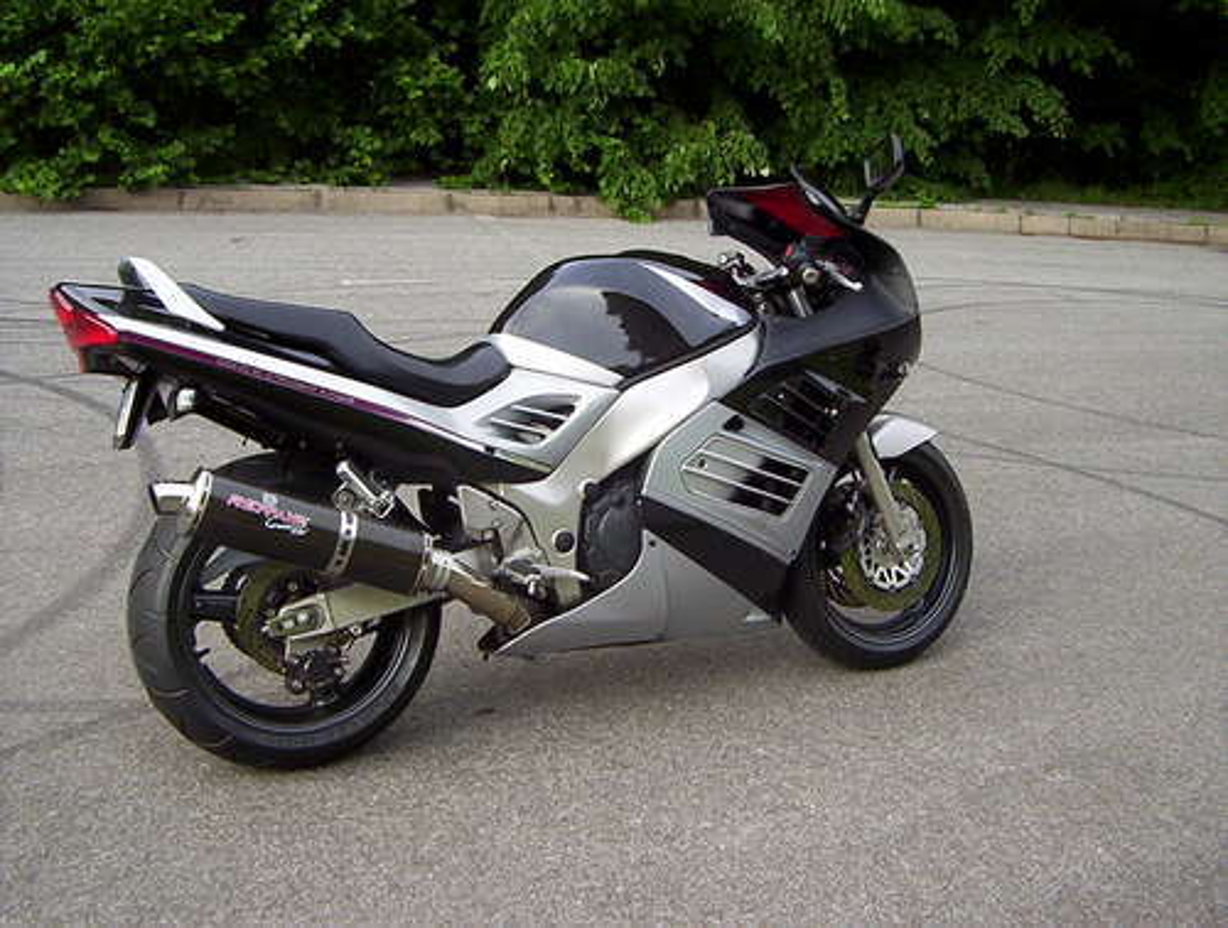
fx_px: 1388
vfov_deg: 37.0
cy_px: 464
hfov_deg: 47.7
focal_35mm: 39
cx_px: 614
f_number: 3.84
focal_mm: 5.26
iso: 100
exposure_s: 1/127
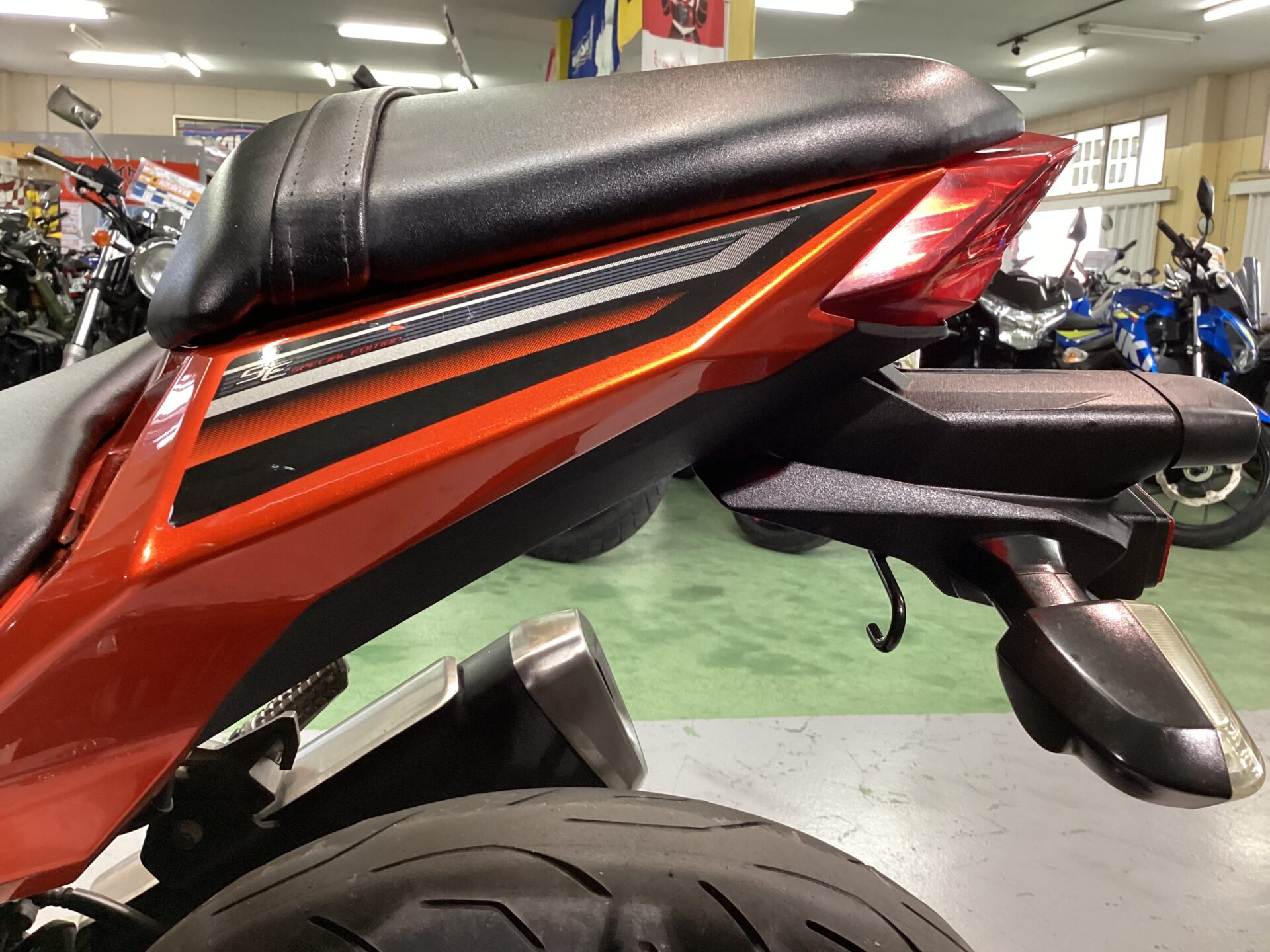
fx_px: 1137
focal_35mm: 31
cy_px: 476
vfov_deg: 45.4
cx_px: 635
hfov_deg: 58.4
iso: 250
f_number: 2.4
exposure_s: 1/60
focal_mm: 3.3
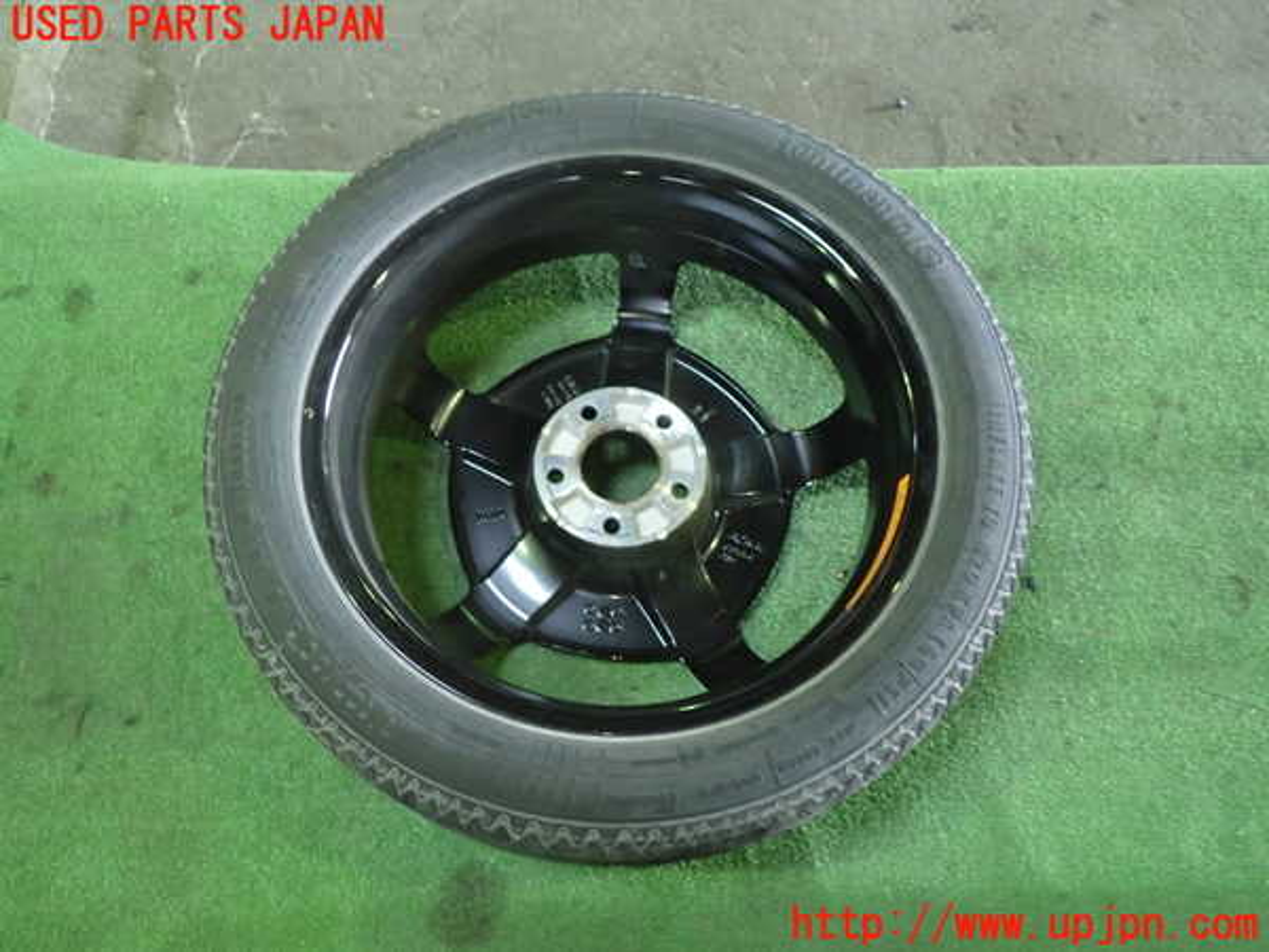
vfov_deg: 46.8
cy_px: 476
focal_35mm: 30
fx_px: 1100
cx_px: 634
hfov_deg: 60.0
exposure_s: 1/30
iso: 640
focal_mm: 5.4
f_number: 2.3
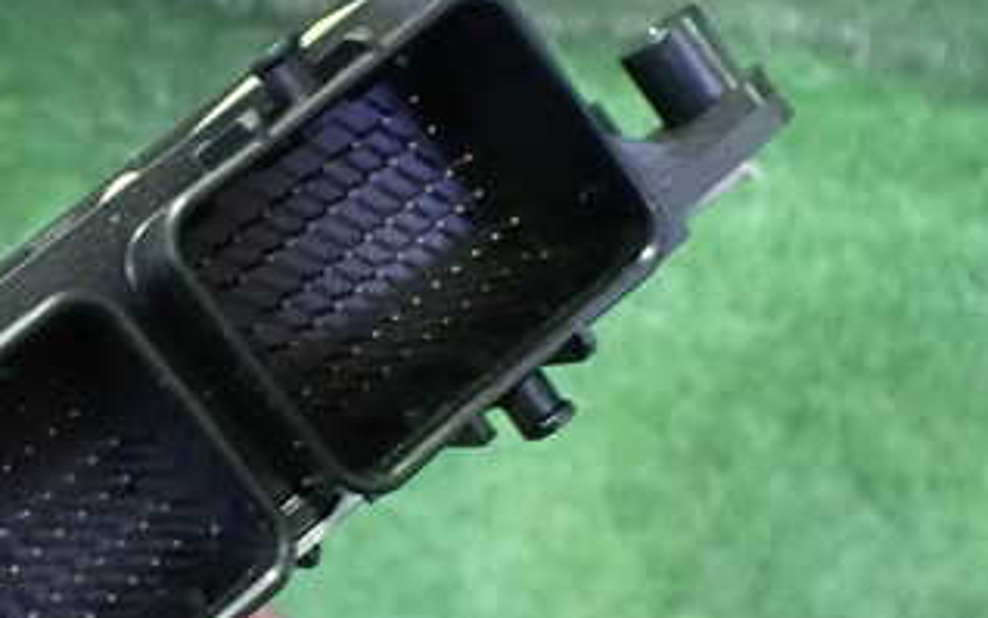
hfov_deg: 33.1
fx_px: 1616
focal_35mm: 60
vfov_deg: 21.6
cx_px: 211
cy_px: 419
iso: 1600
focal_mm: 5.4
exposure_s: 1/25
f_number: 2.3
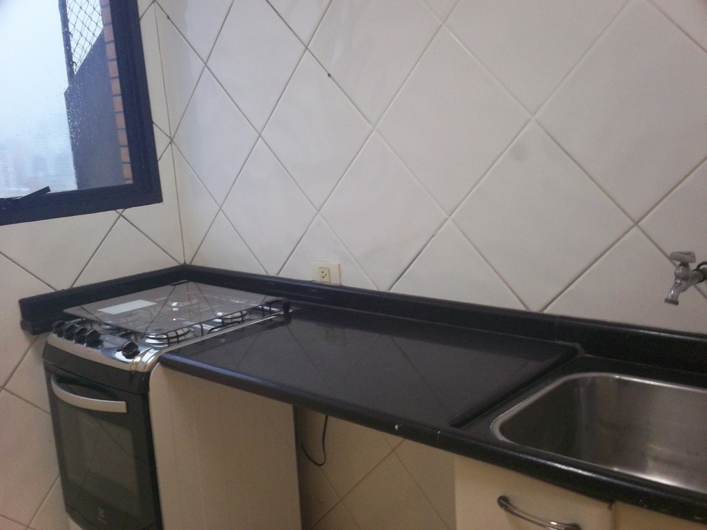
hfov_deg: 49.0
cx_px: 354
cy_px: 265
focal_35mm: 38
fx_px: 776
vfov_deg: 37.7
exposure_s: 1/8
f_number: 4.5
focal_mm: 6.3
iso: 201
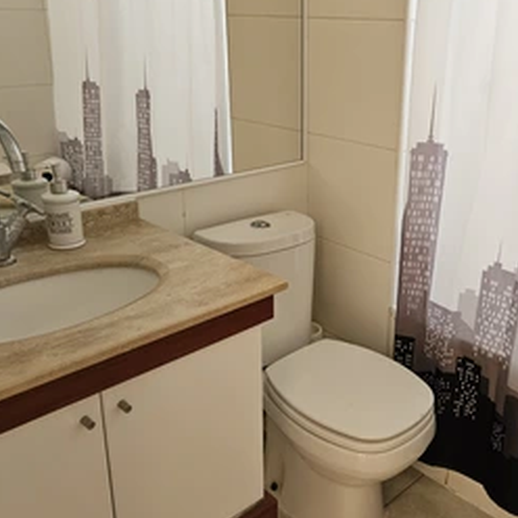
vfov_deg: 46.0
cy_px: 246
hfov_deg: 45.5
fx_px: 609
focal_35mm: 36
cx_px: 336
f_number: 1.8
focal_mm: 5.4
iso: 800
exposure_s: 1/200
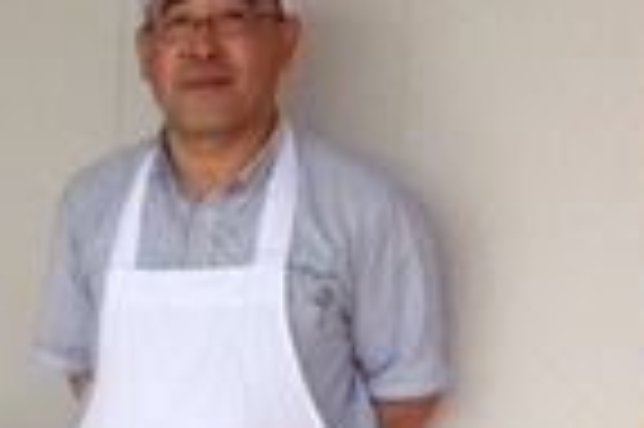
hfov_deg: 20.4
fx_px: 1715
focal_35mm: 96
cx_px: -45
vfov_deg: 13.8
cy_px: 518
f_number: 2.4
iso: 50
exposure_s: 1/645
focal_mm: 4.13
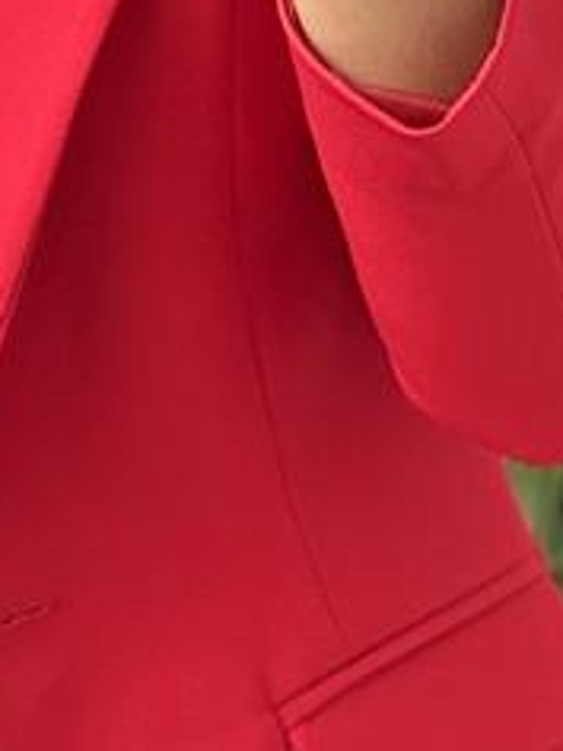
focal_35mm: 271
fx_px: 5877
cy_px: 199
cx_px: 86
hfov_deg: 5.5
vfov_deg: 7.3
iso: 80
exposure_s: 1/218
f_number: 1.78
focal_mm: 6.76
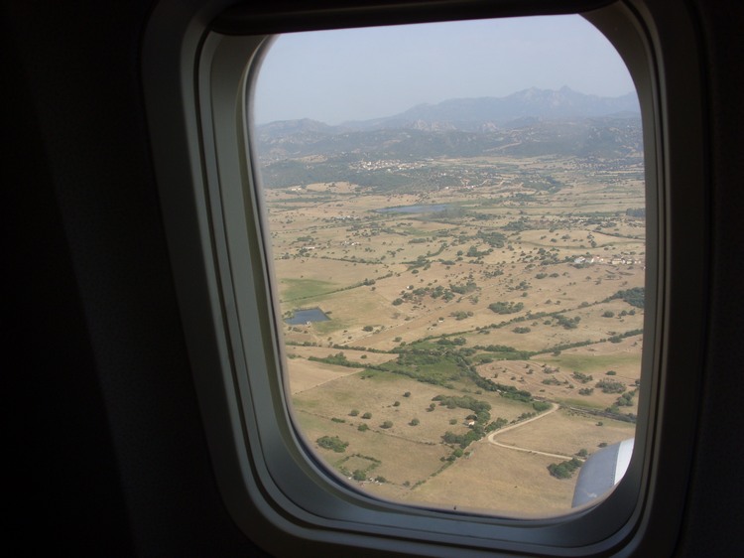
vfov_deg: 37.7
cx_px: 372
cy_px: 279
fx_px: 816
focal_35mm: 38
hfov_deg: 49.0
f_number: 4.9
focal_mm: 6.3
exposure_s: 1/218
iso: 50
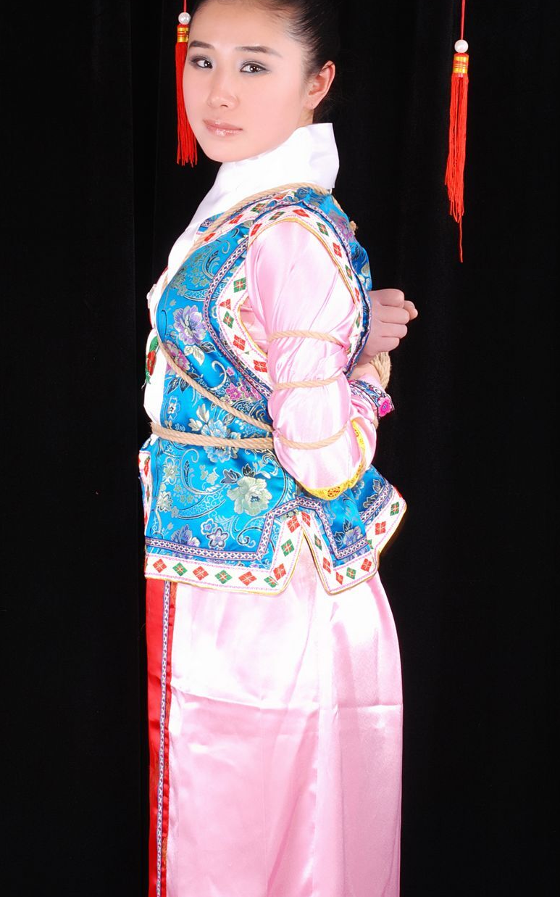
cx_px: 260
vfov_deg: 21.0
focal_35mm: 99
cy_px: 339
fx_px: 2418
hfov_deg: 13.2
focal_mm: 50
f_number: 11
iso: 100
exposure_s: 1/8
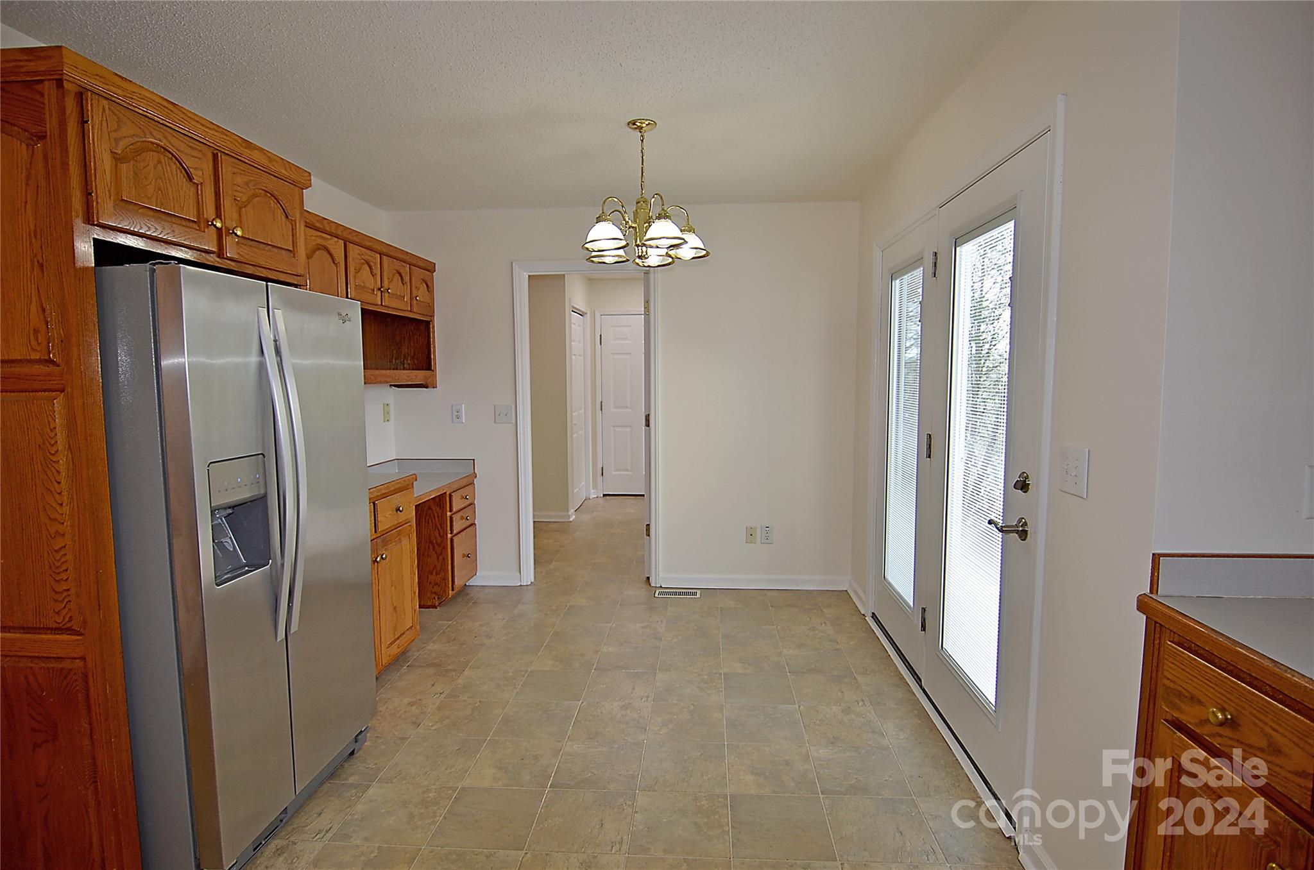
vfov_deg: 67.1
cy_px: 435
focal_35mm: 18
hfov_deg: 90.1
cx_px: 657
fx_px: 656
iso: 220
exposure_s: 1/125
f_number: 4
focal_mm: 12
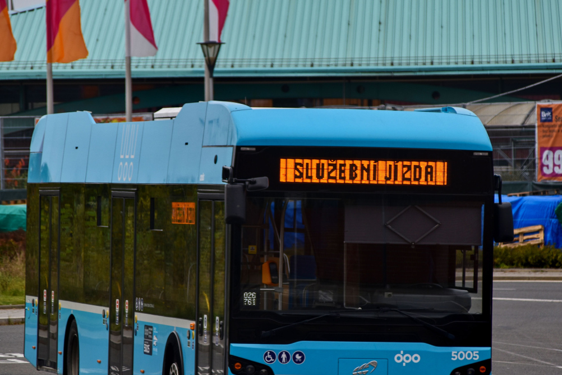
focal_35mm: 263
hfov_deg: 7.8
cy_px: 230
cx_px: 272
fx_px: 4100
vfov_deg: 5.2
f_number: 6
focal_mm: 135
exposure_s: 1/320
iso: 200
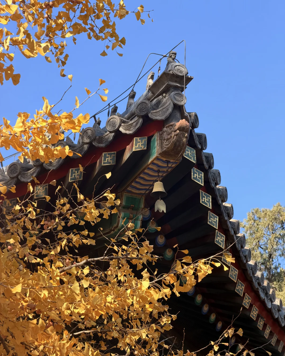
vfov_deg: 18.3
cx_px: 143
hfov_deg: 14.7
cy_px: 187
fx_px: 1107
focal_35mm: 105
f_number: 2.8
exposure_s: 1/379
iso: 50
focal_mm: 16.89
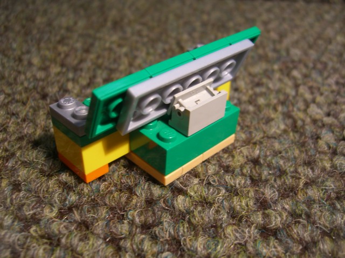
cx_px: 172
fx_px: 379
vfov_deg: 37.7
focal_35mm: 38
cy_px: 129
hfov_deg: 49.0
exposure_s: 1/8
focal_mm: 7.9
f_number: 2.8
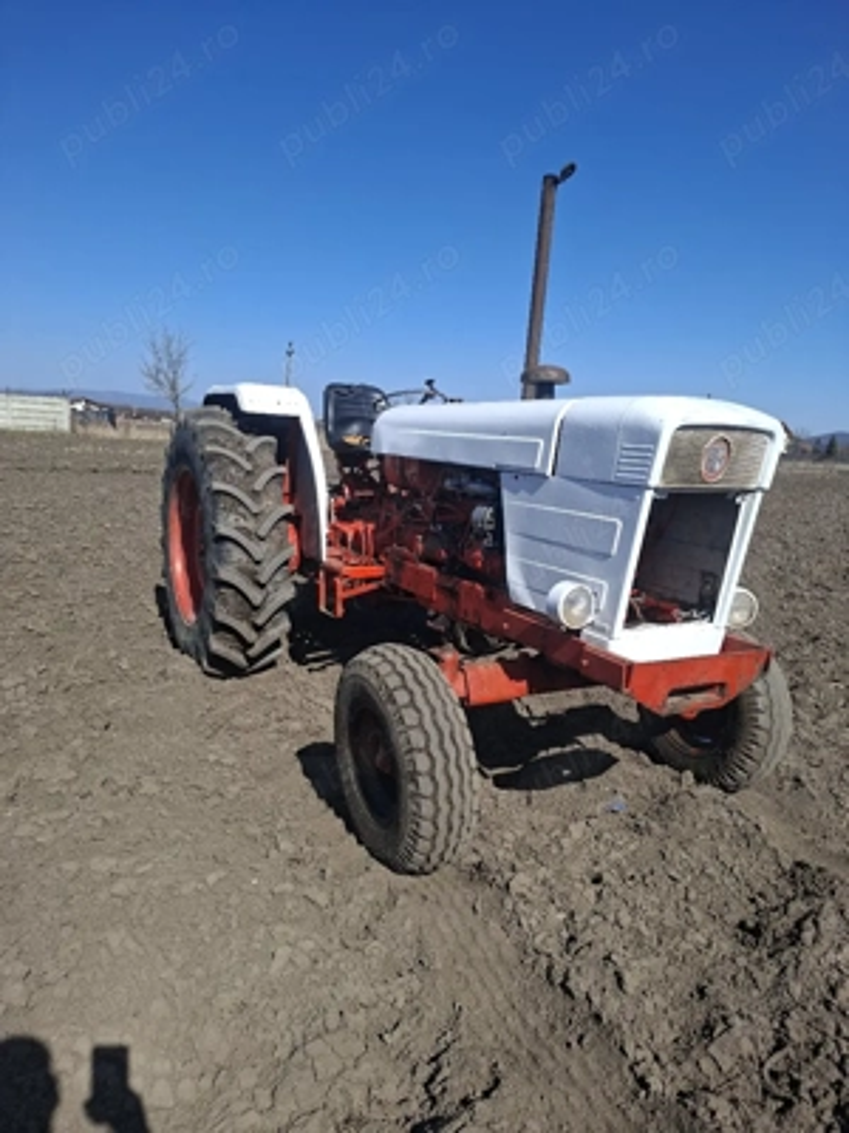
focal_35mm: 23
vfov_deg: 73.9
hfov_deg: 58.9
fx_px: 752
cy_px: 566
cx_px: 424
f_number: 1.8
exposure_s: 1/2000
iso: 50
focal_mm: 5.54
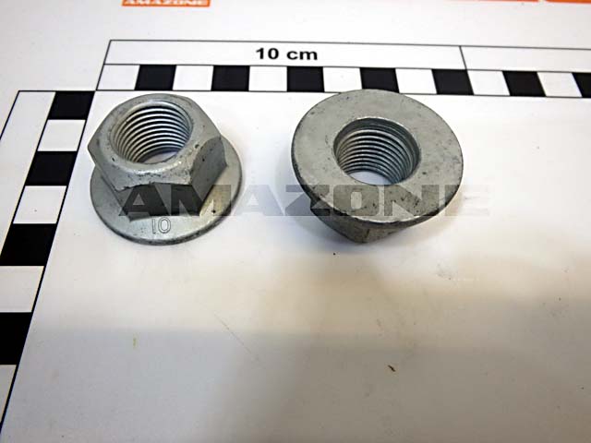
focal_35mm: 28
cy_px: 222
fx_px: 478
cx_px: 296
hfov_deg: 63.4
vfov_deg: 49.7
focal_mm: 5
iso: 200
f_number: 3.9
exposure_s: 1/40
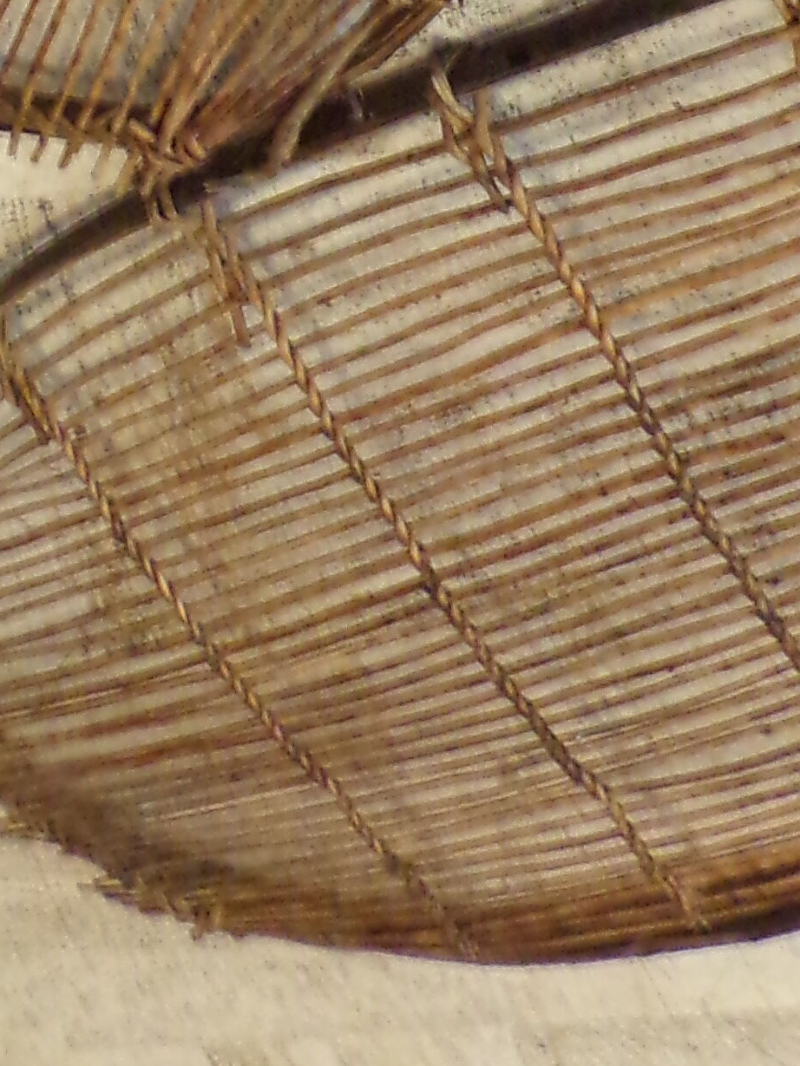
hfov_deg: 16.4
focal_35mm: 90
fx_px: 2773
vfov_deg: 18.8
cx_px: 566
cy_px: -595
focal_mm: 4.3
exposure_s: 1/5
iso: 400
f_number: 3
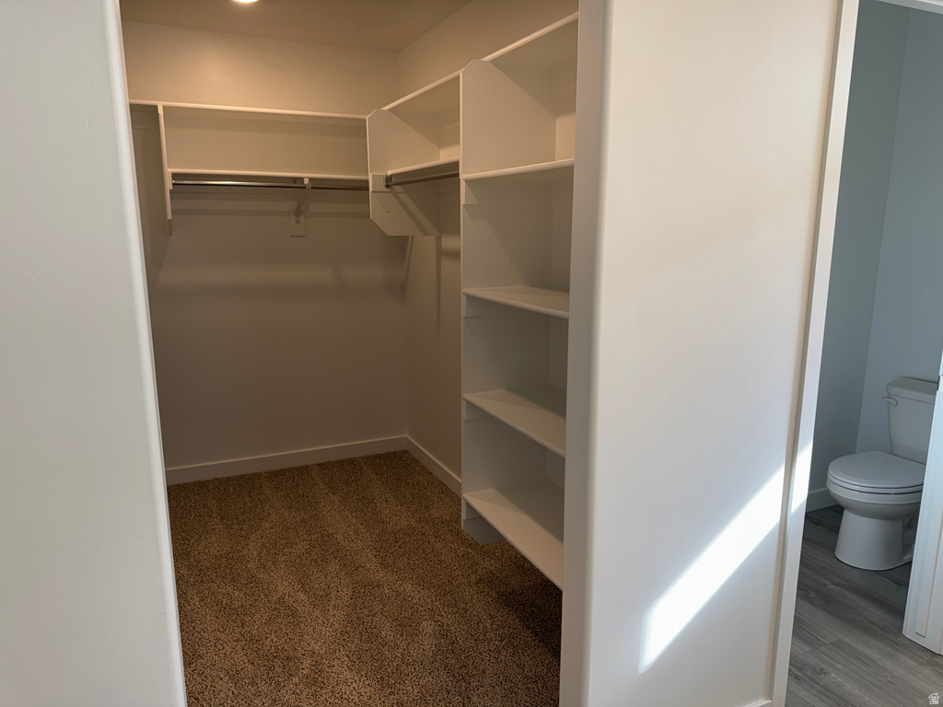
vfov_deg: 56.8
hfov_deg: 71.6
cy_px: 354
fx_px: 654
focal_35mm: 24
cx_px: 472
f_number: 1.78
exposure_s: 1/164
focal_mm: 6.76
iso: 64
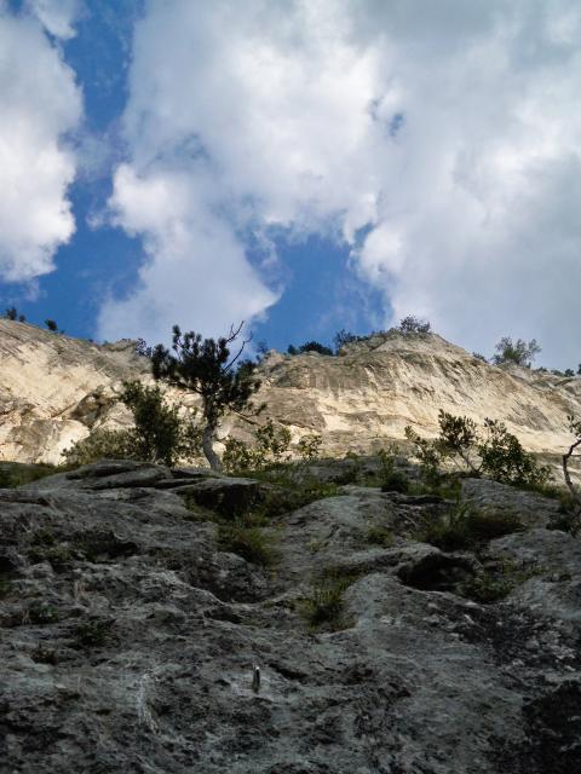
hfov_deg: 40.7
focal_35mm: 35
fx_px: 783
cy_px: 387
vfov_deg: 52.6
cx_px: 290
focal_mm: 6.3
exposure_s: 1/1250
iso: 125
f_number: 4.7
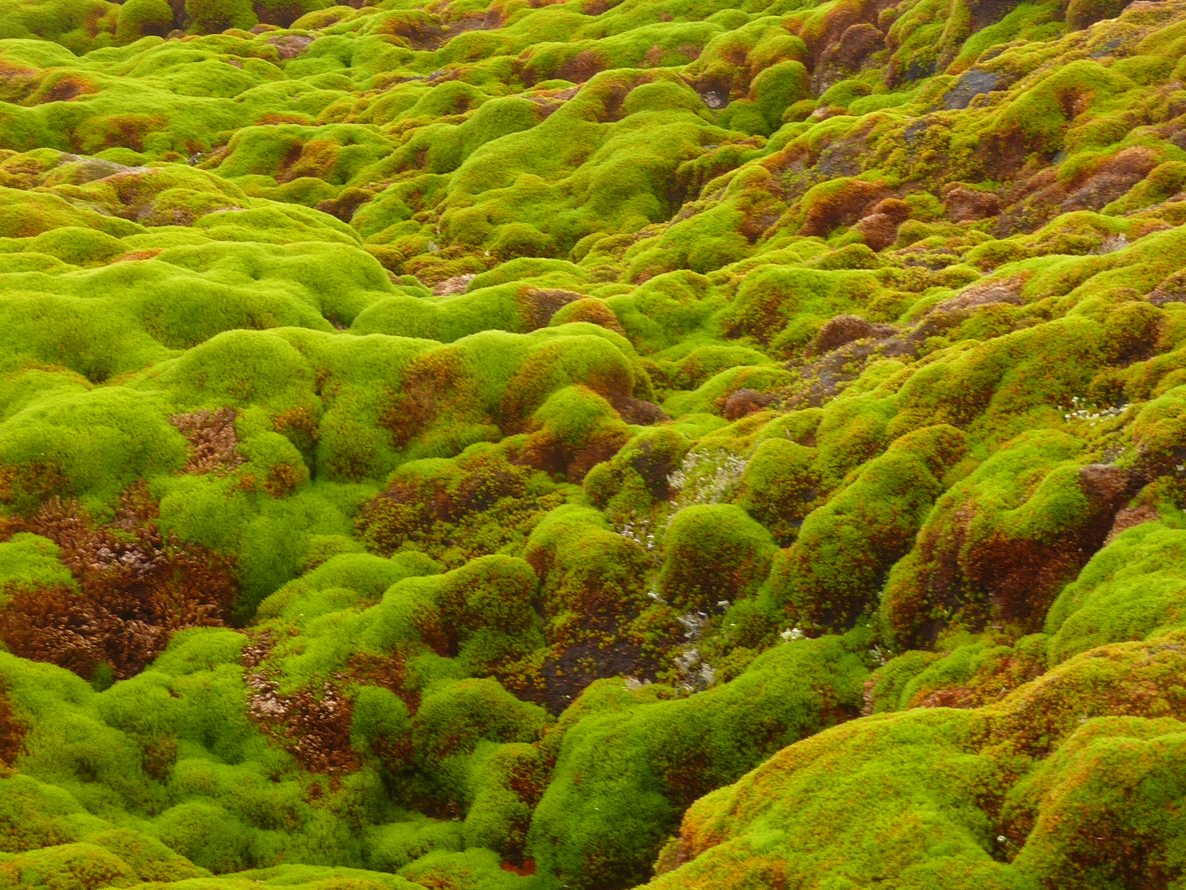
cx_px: 593
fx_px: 4420
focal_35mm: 129
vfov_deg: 11.5
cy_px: 445
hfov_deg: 15.3
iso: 80
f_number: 4.3
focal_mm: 14.7
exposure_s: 1/50
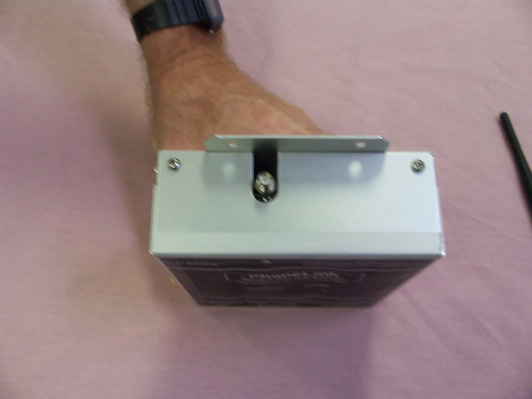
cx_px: 266
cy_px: 200
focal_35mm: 35
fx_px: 538
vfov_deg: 40.7
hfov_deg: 52.6
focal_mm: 6
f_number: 2.8
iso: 140
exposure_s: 1/20
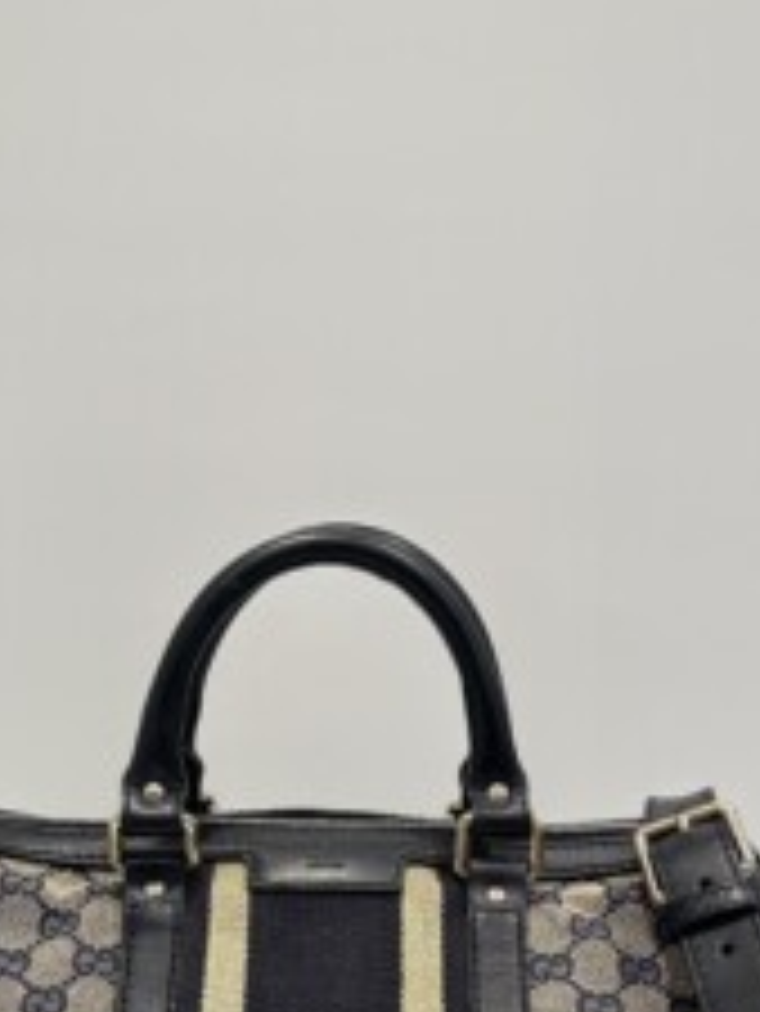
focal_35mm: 47
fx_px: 1375
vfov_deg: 38.6
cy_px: 837
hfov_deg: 30.9
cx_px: 337
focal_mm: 6.86
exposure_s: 1/50
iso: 125
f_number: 1.78
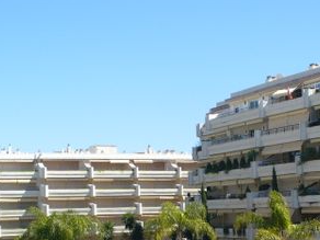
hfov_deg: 25.5
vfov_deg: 19.0
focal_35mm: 76
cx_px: 219
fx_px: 703
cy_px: 224
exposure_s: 1/250
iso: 80
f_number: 5.6
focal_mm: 6.1
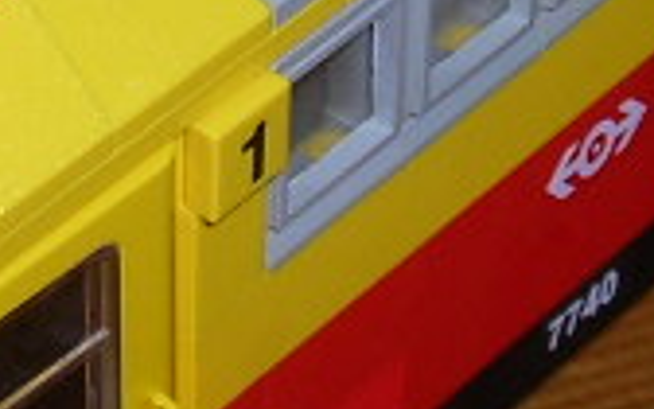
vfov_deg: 5.3
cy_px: -12
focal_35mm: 246
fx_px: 4385
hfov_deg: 8.5
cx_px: 82
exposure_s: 1/60.1
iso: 50
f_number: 3.2
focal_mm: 6.3
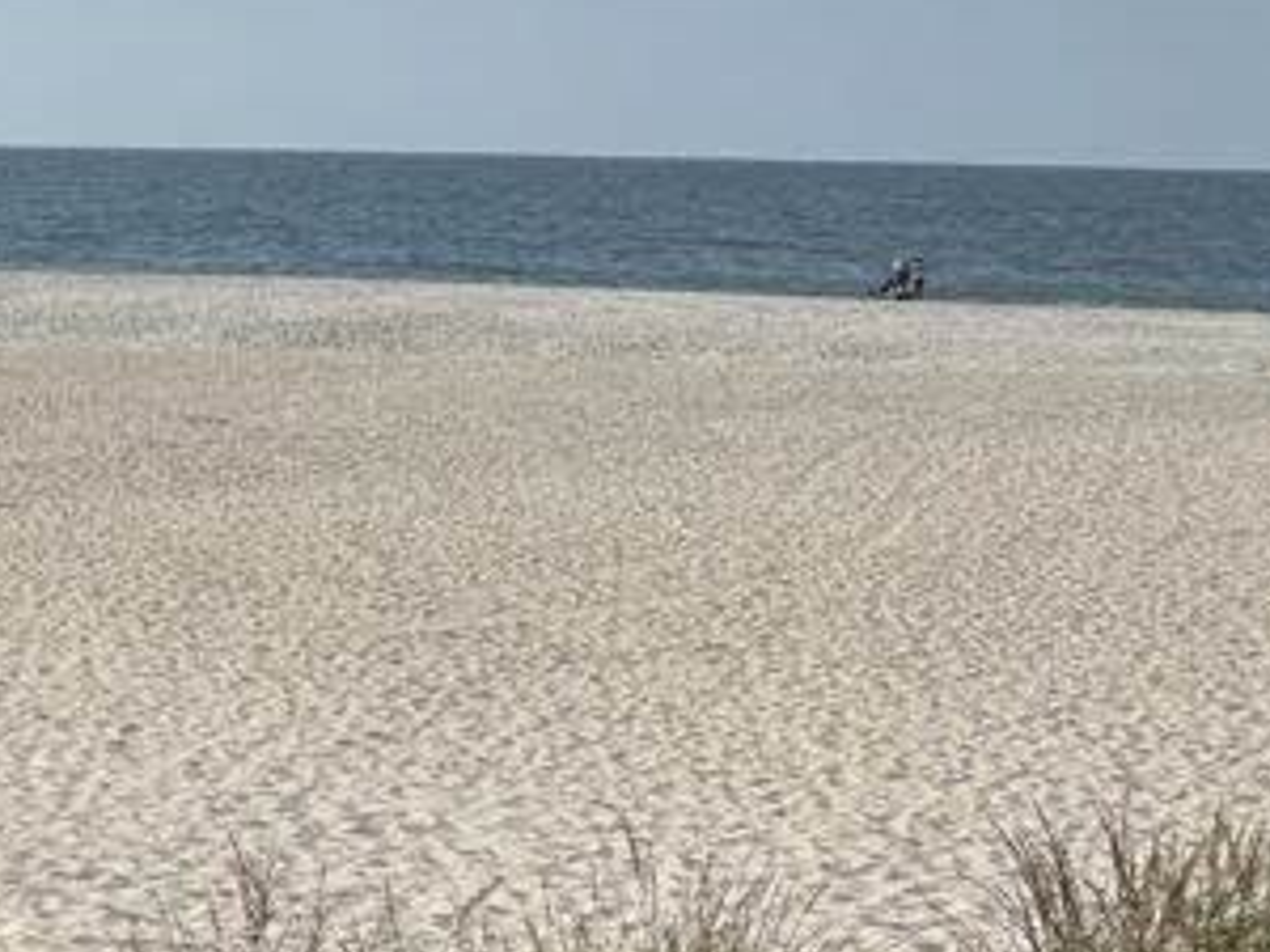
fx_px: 3008
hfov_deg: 19.5
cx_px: -838
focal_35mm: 82
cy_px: 584
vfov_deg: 18.0
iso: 80
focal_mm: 6.86
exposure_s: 1/13699
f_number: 1.78
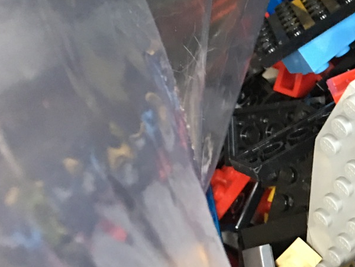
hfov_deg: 17.5
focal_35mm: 99
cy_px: 93
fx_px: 1015
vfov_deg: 14.9
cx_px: 556
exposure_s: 1/10
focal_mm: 4.15
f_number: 2.2
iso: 80
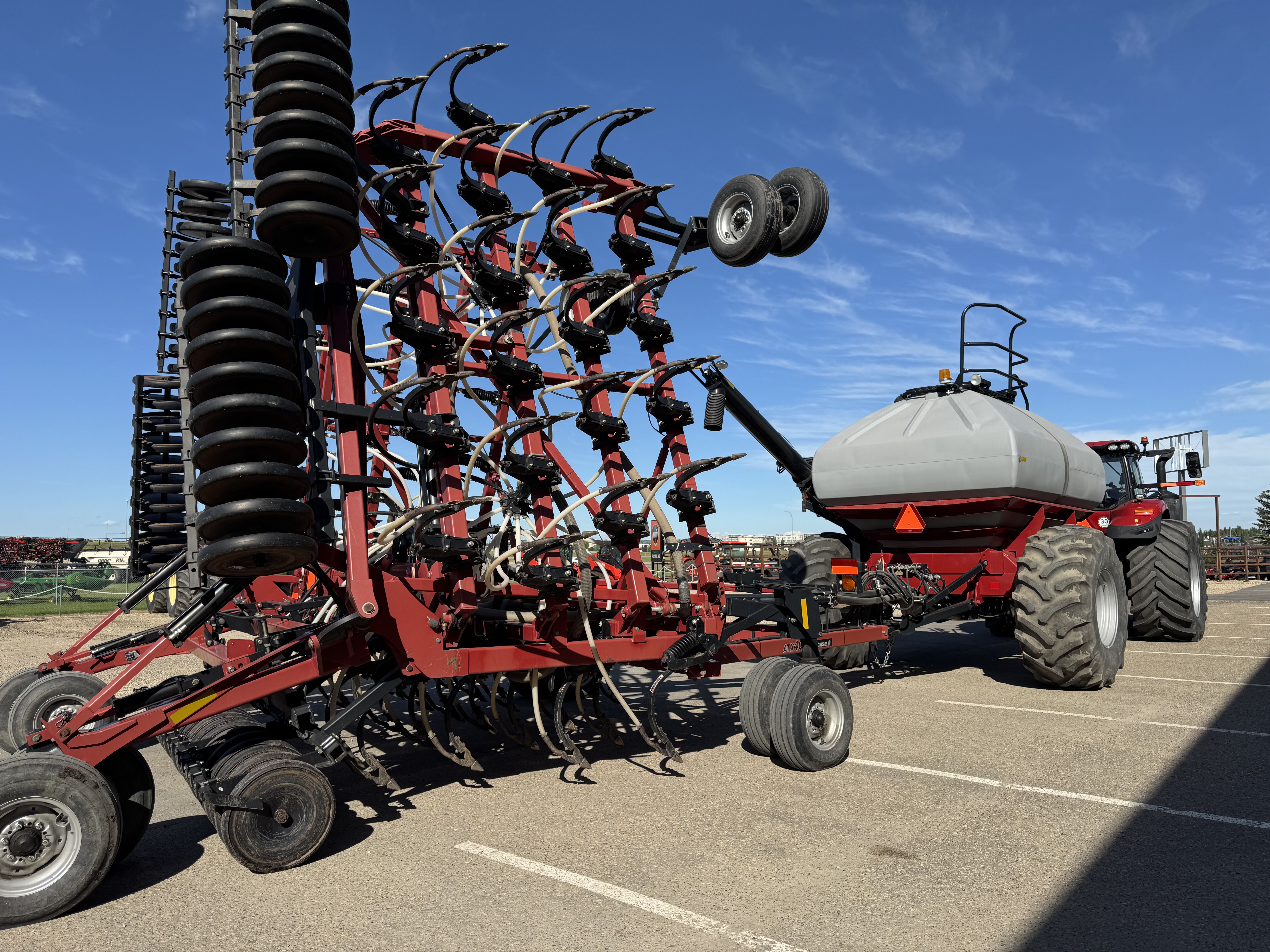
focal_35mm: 24
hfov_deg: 71.6
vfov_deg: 56.8
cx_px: 635
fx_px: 881
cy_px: 476
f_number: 1.78
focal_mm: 6.76
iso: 80
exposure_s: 1/4310
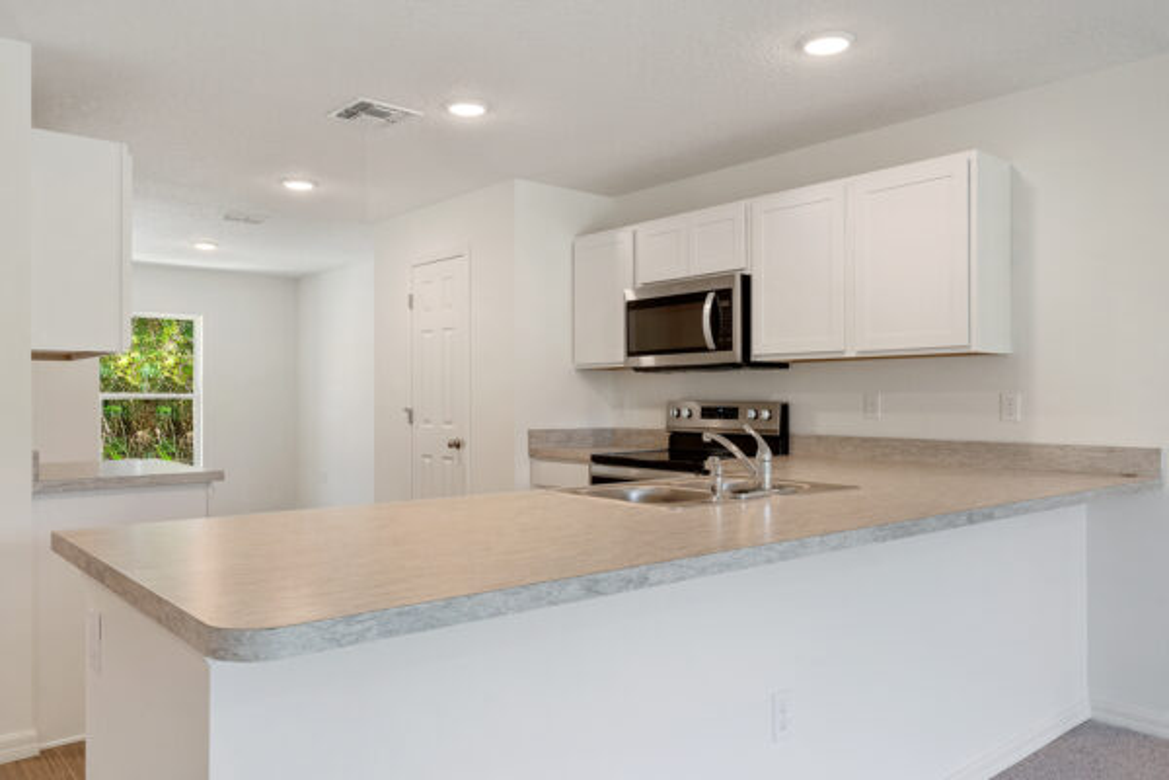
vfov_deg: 51.3
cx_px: 584
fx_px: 812
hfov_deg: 71.5
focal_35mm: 25
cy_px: 390
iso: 400
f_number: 8
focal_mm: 25
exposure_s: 1/6
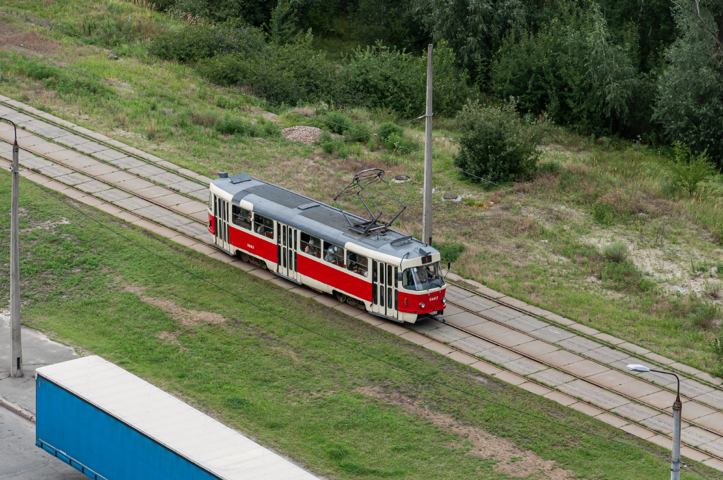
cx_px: 362
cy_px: 240
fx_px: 3159
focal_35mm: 158
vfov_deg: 8.7
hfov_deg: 13.1
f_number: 7.1
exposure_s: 1/640
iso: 250
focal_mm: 105
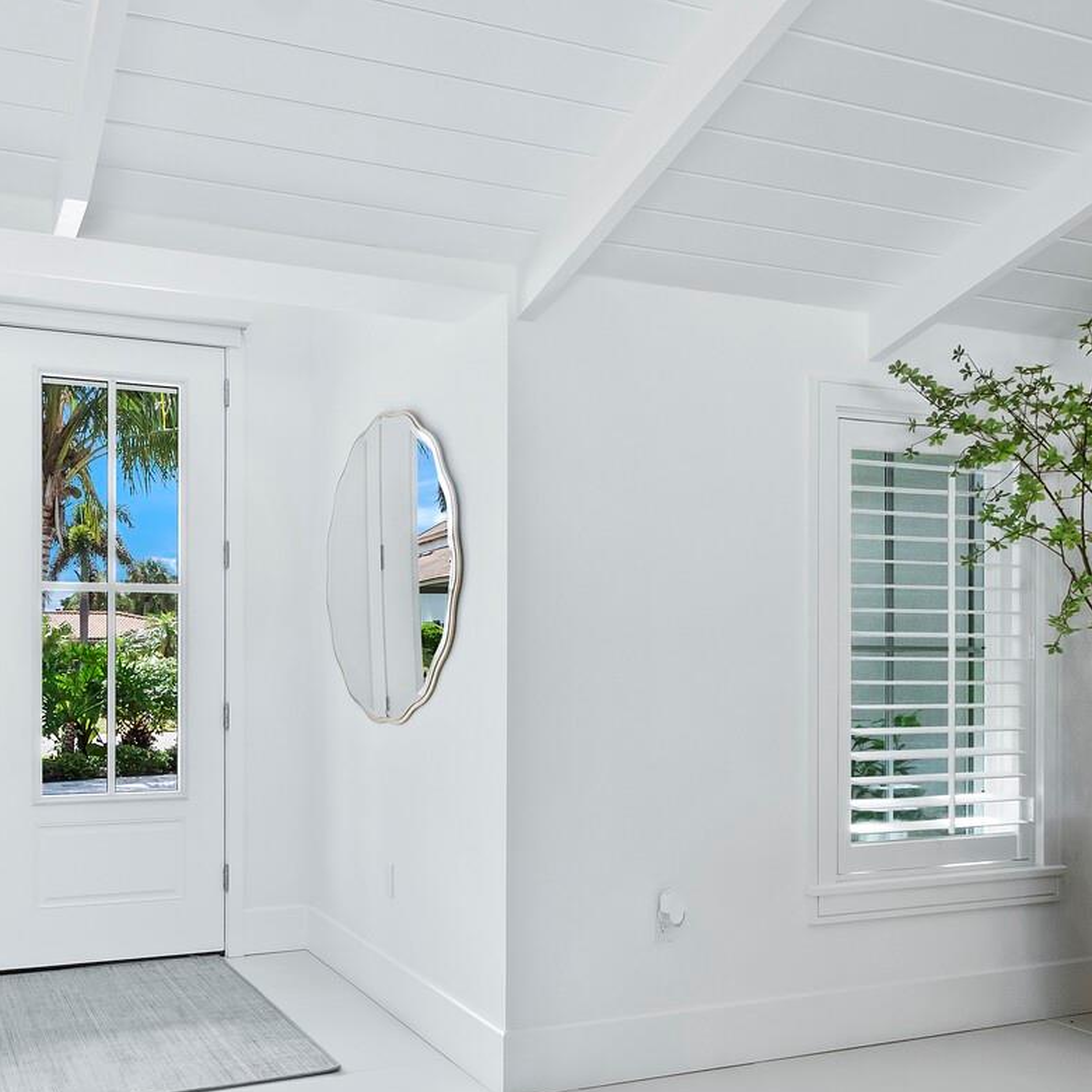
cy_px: 649
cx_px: 264
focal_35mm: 29
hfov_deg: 53.0
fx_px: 1035
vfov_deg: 55.3
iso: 400
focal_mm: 8
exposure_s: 1/13
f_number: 10
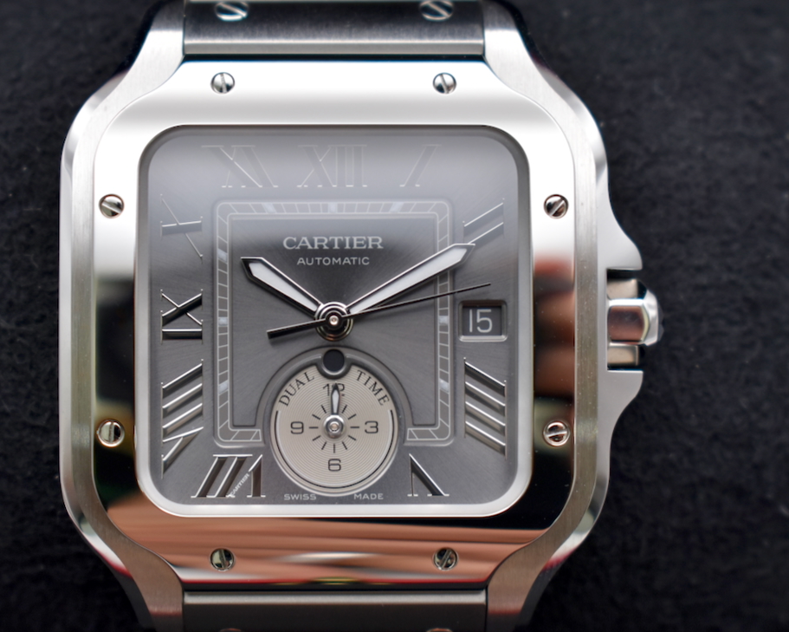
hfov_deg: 20.2
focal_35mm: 95
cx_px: 334
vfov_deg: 16.2
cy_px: 301
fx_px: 2219
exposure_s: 1/125
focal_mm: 48
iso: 500
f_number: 5.6
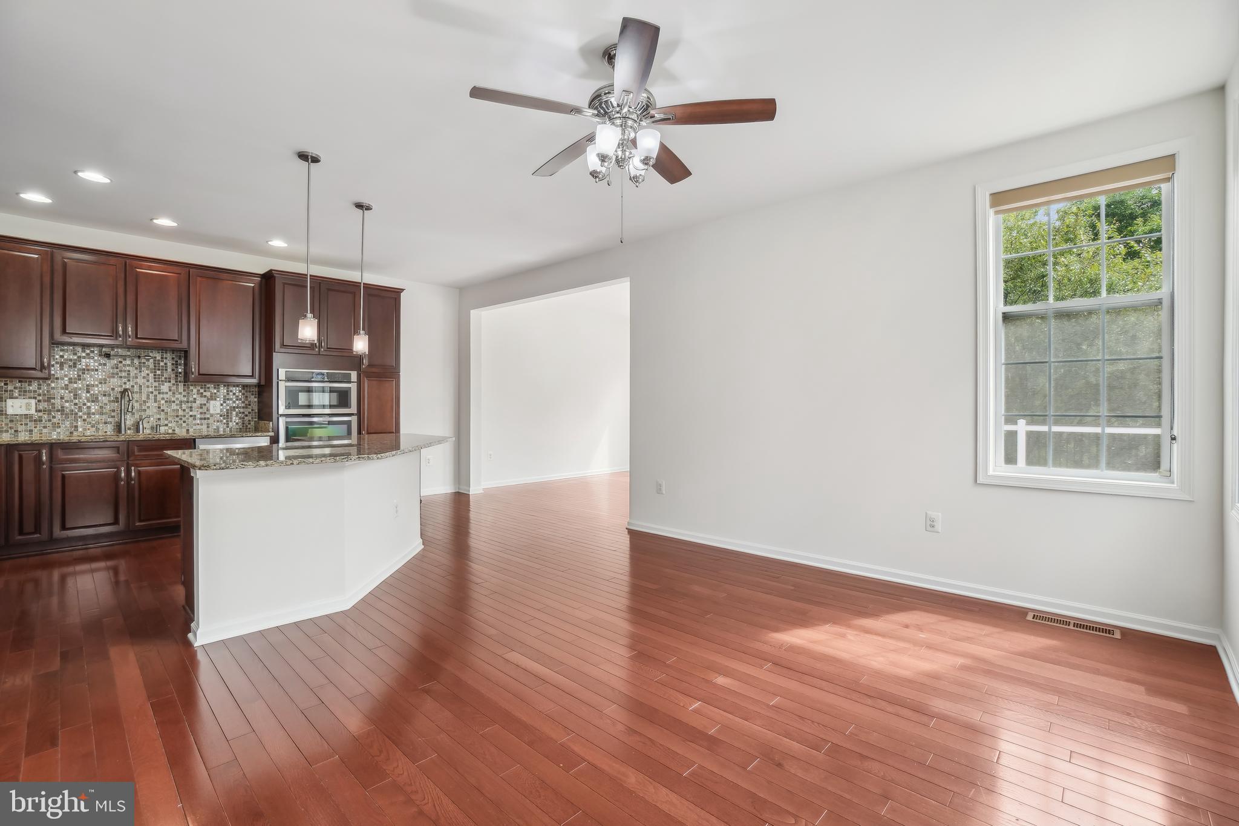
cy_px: 413
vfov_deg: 77.3
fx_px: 516
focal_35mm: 15
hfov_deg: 100.4
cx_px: 620
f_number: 7.1
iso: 100
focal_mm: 10
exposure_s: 1/13
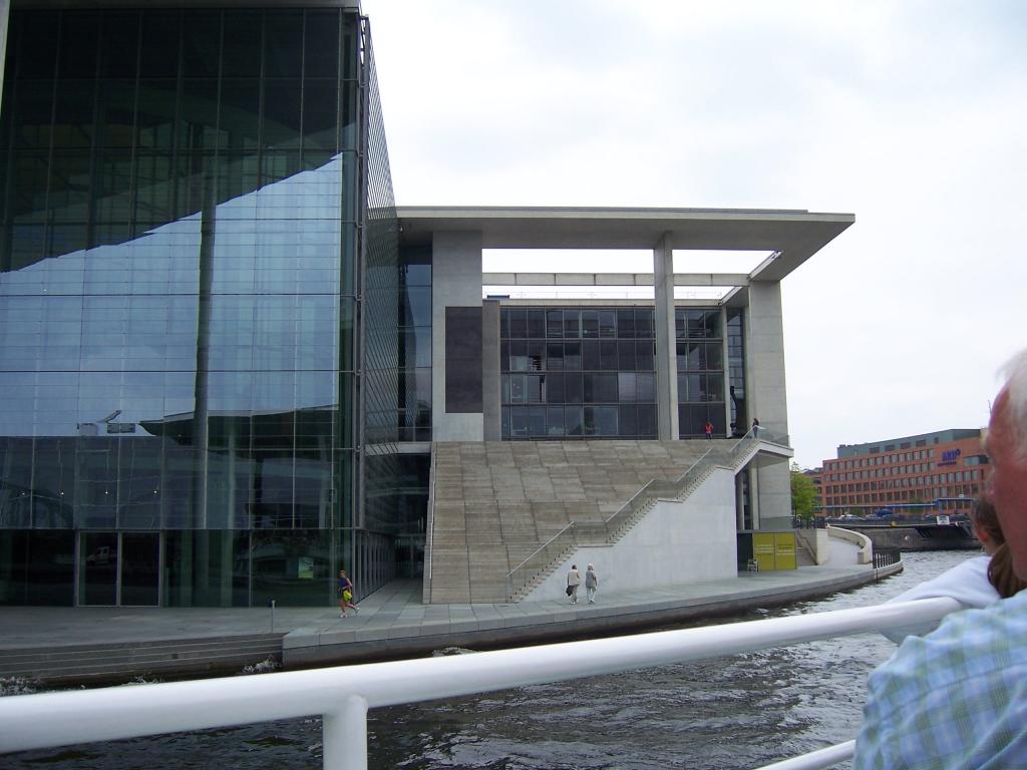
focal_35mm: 36
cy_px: 385
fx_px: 1068
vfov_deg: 39.7
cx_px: 514
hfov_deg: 51.4
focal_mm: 6
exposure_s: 1/350
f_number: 3
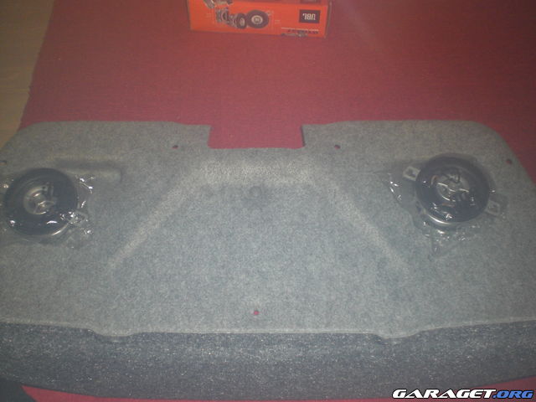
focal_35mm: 38
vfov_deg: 37.7
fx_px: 588
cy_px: 201
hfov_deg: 49.0
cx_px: 268
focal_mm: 6.3
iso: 200
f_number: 3.1
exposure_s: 1/60
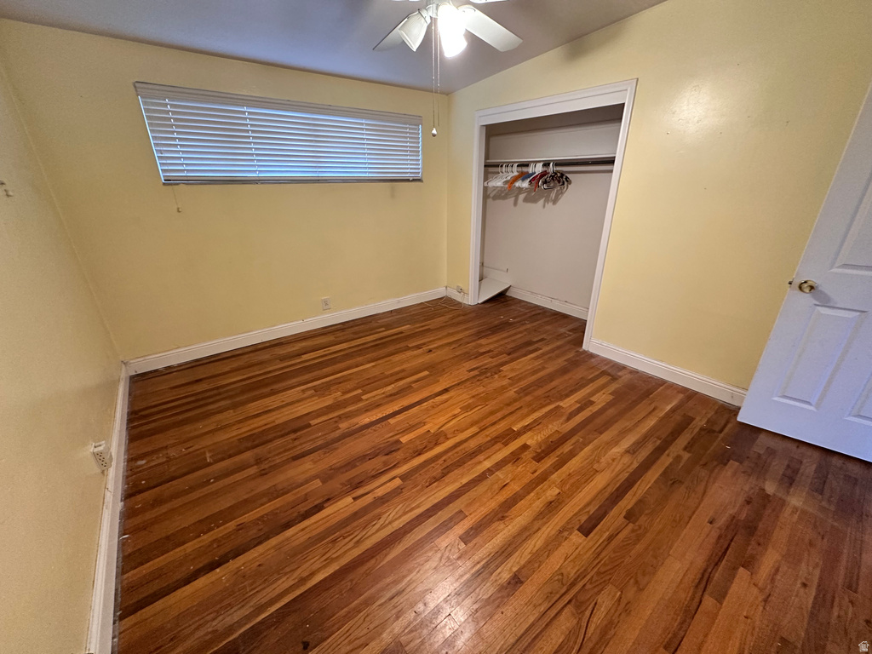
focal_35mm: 14
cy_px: 327
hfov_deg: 102.1
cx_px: 436
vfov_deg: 85.7
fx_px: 353
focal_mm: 2.22
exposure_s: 1/60
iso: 400
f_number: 2.2
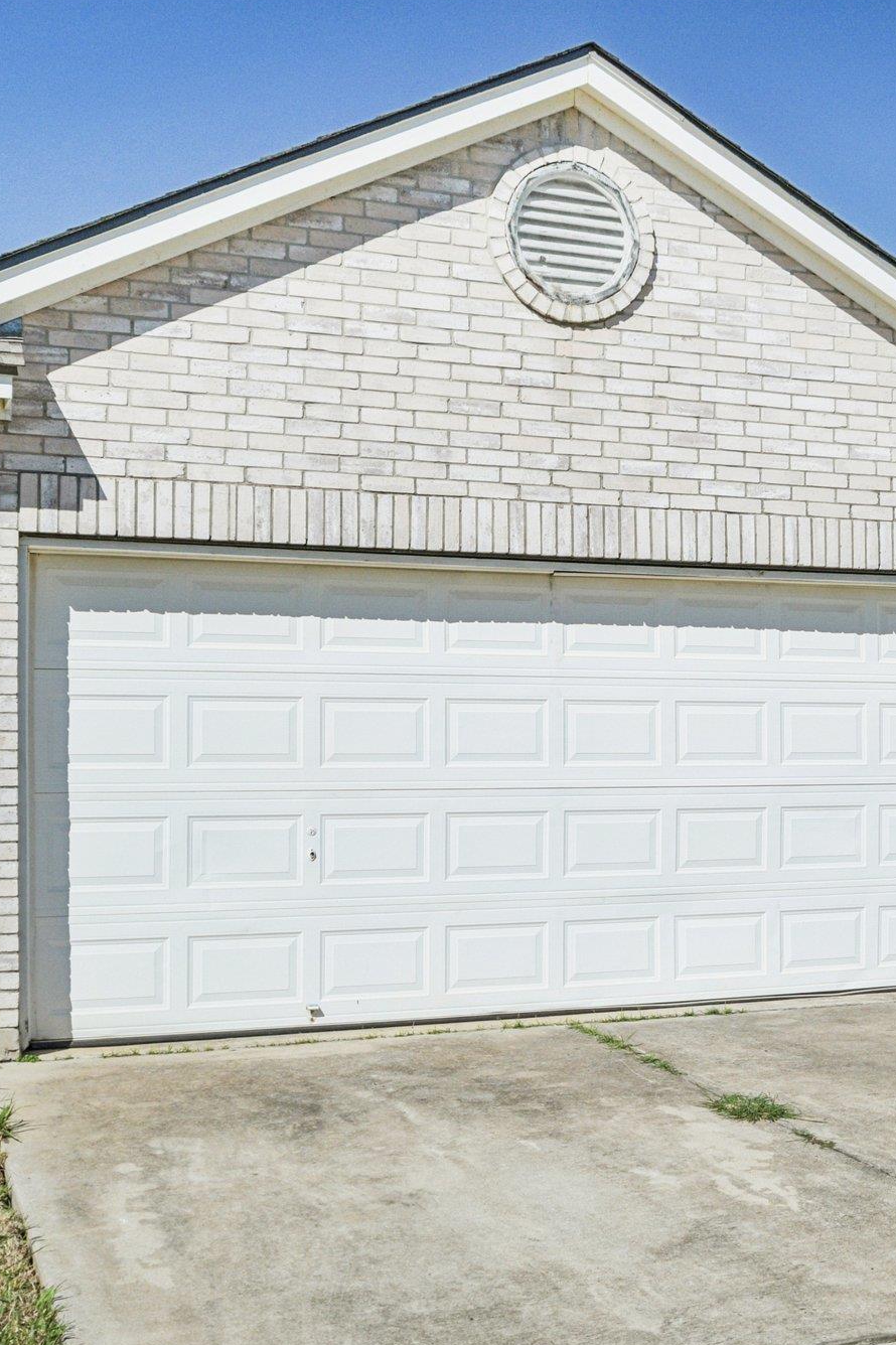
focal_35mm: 46
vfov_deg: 42.8
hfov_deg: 28.7
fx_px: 1718
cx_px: 693
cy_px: 674
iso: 400
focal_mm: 20
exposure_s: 1/2000
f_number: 8
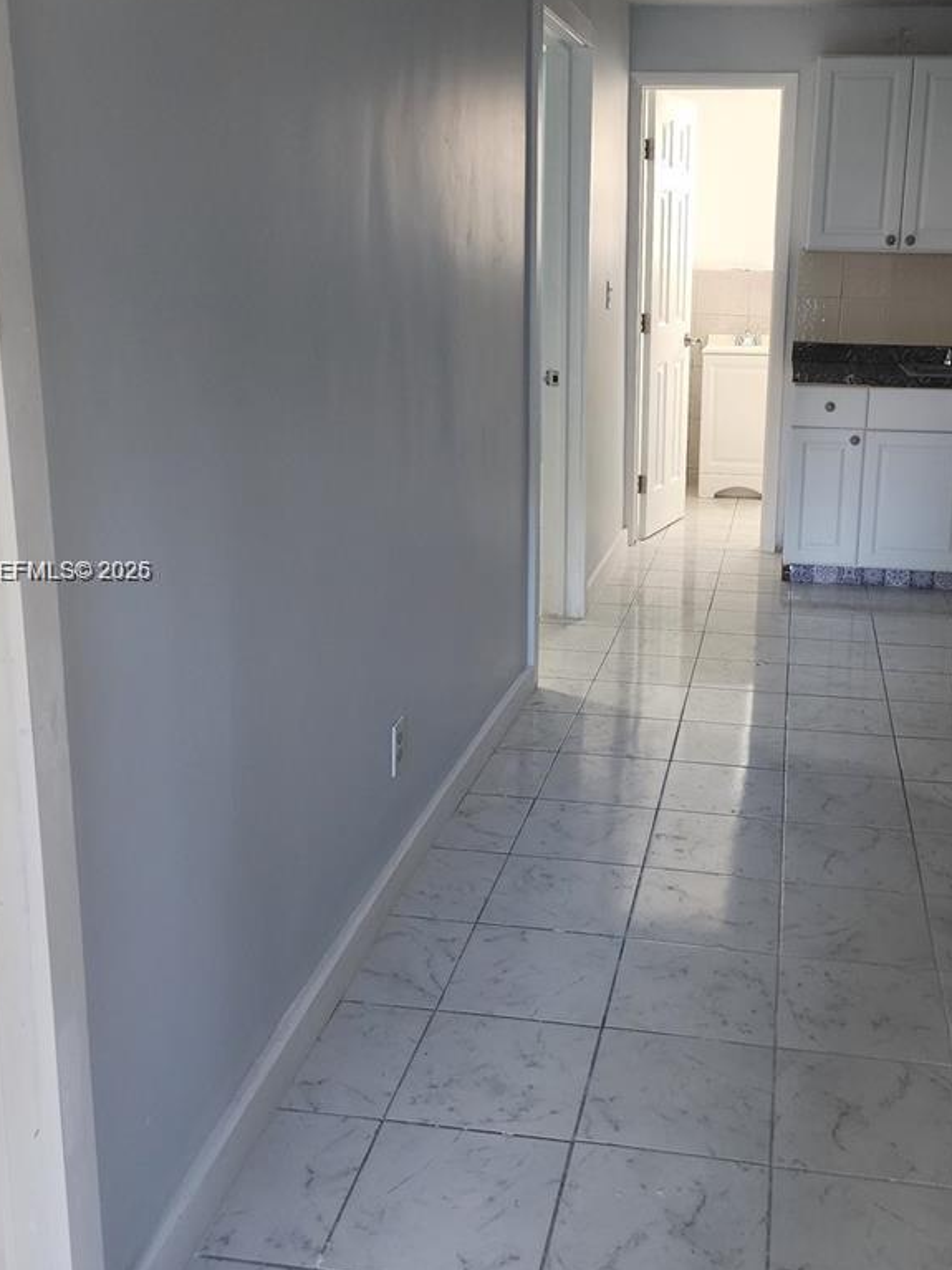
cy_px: 573
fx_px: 1320
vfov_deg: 51.3
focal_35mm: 36
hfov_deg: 39.4
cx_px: 589
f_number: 1.8
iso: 400
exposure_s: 1/120
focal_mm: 6.4
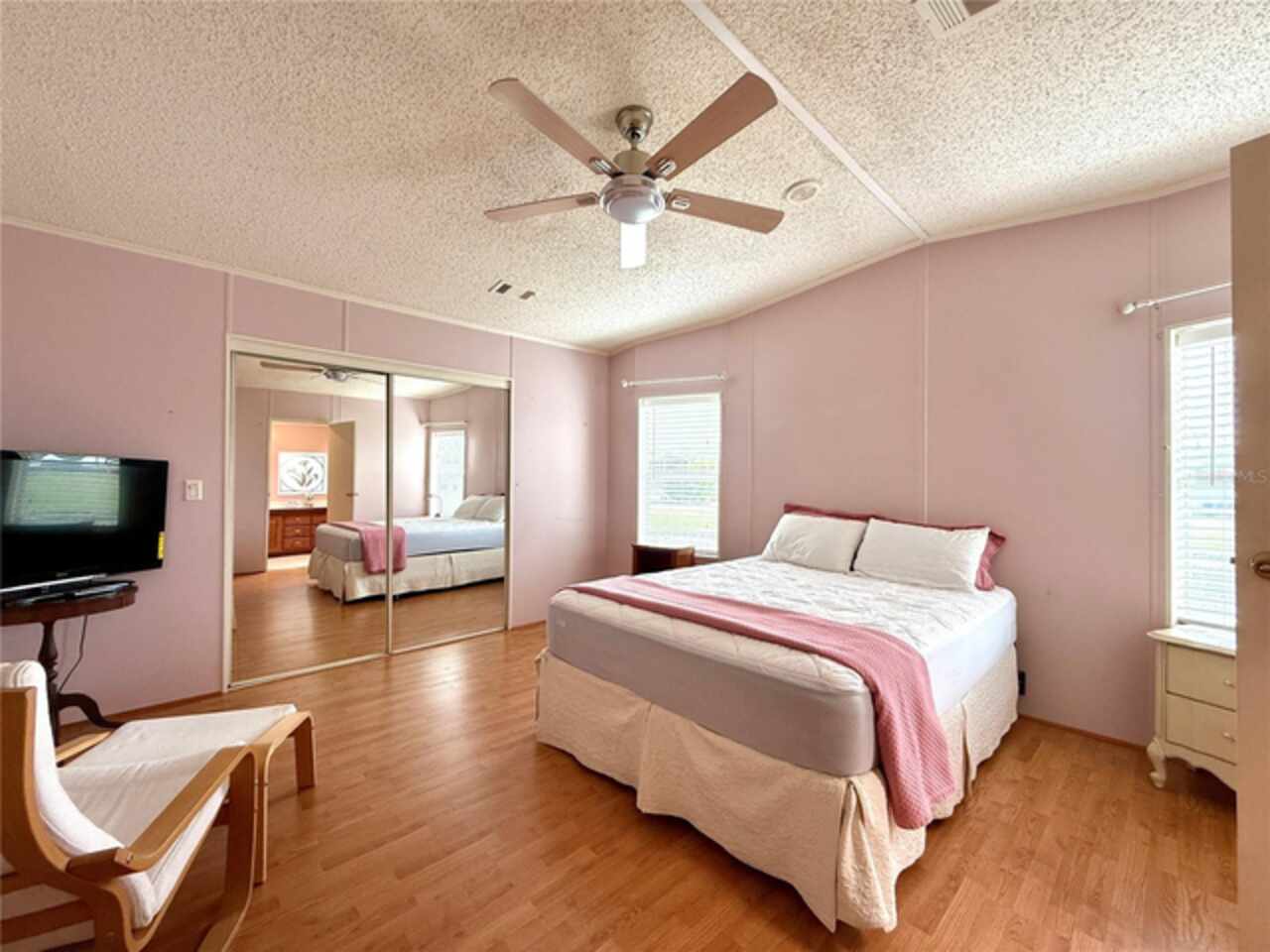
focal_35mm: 14
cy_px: 476
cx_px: 635
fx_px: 514
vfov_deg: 85.7
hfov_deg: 102.1
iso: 80
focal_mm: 2.22
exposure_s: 1/99
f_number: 2.2
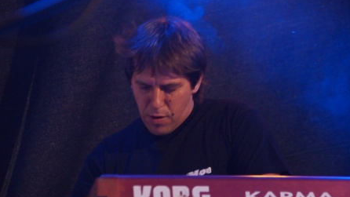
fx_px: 2636
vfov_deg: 4.3
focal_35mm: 284
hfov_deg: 7.6
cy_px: 95
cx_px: 175
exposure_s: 1/30
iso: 3200
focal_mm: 180
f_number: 6.3
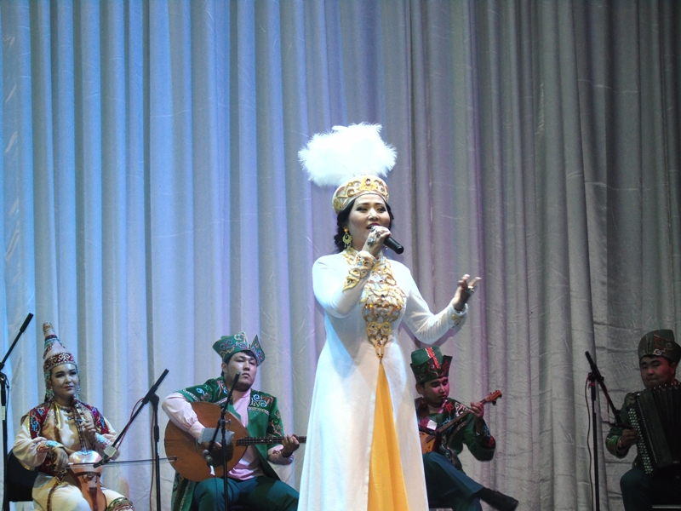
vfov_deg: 13.7
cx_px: 340
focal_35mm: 108
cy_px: 256
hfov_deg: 18.2
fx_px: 2125
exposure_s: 1/60
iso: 400
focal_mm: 19
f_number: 4.4
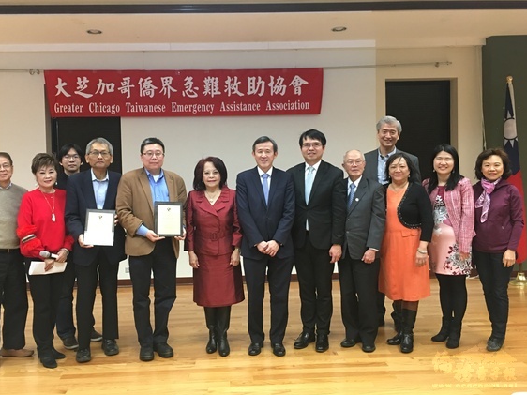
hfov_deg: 56.8
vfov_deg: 44.1
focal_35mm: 32
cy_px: 188
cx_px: 245
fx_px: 487
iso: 64
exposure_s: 1/15
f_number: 2.2
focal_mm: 4.15
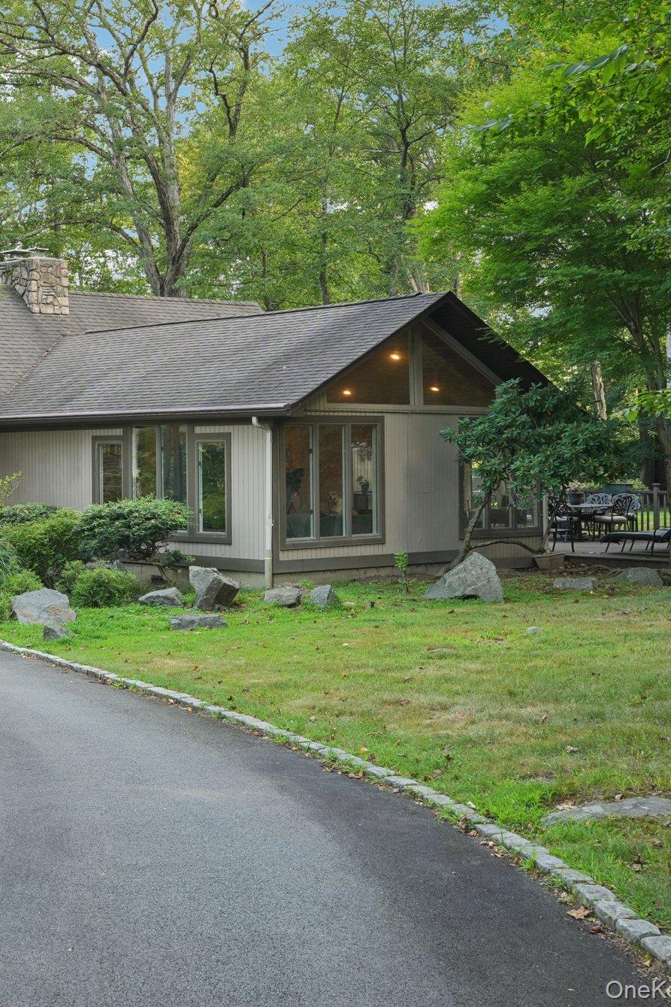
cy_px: 494
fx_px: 1475
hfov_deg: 24.4
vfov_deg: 37.7
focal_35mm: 53
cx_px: -11
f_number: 10
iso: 400
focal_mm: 34.5
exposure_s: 1/30
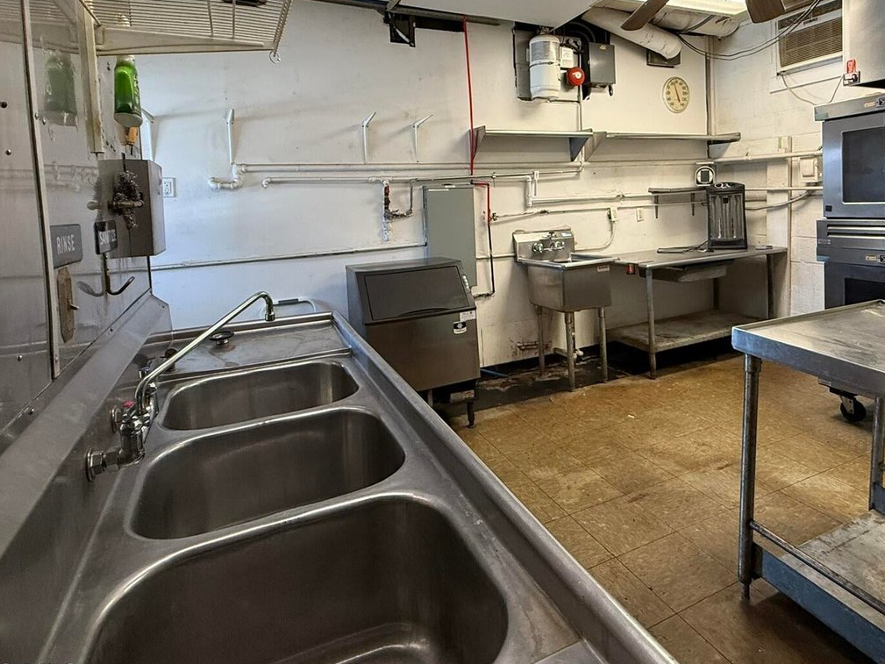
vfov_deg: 61.9
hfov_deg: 78.6
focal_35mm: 21
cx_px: 497
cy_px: 222
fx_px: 537
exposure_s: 1/60
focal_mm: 2.22
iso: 320
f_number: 2.2
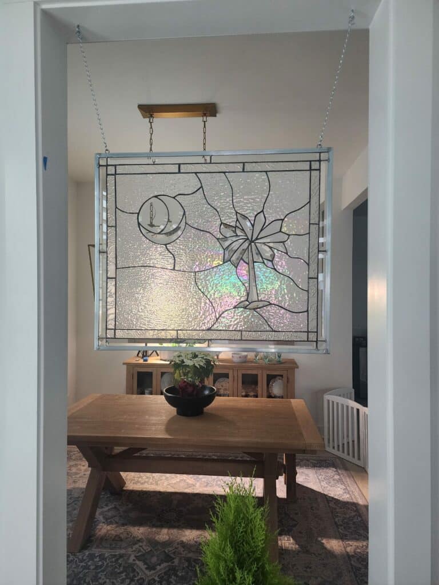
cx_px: 220
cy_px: 292
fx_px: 389
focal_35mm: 23
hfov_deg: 58.9
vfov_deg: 73.9
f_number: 1.8
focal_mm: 6.4
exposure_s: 1/120
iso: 320
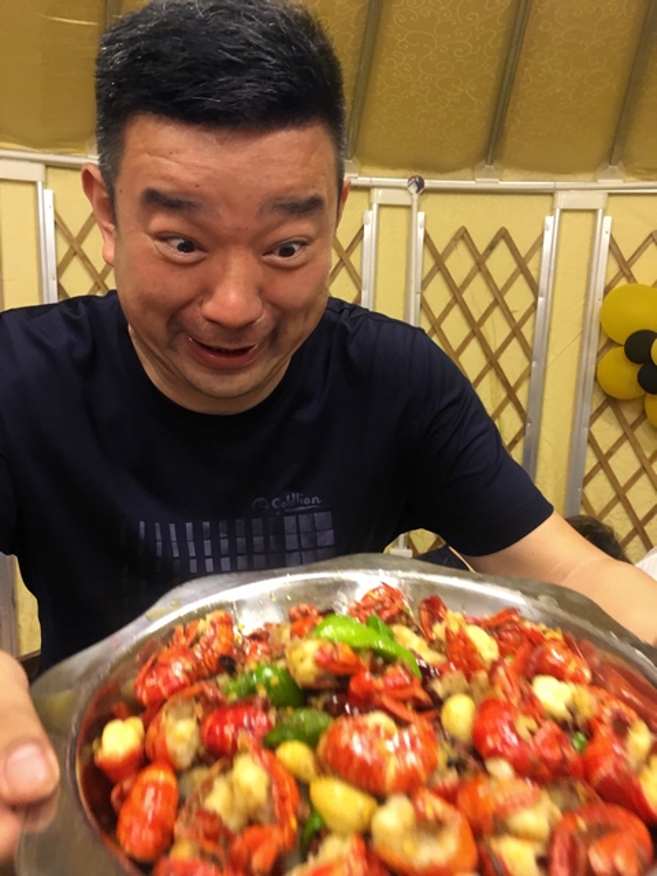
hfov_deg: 48.2
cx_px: 328
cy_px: 438
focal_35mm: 29
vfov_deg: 61.7
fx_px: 734
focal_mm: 4.15
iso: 200
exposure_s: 1/17
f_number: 2.2
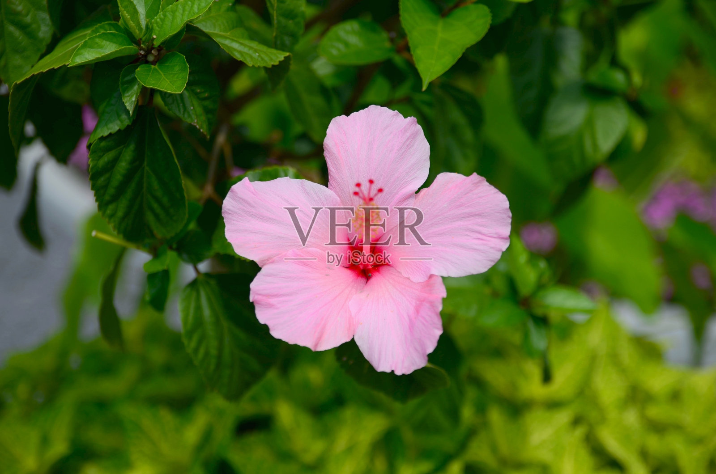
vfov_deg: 18.1
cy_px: 237
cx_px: 358
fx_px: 1489
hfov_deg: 27.0
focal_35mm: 75
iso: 100
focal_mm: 50
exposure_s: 1/1250
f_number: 2.8
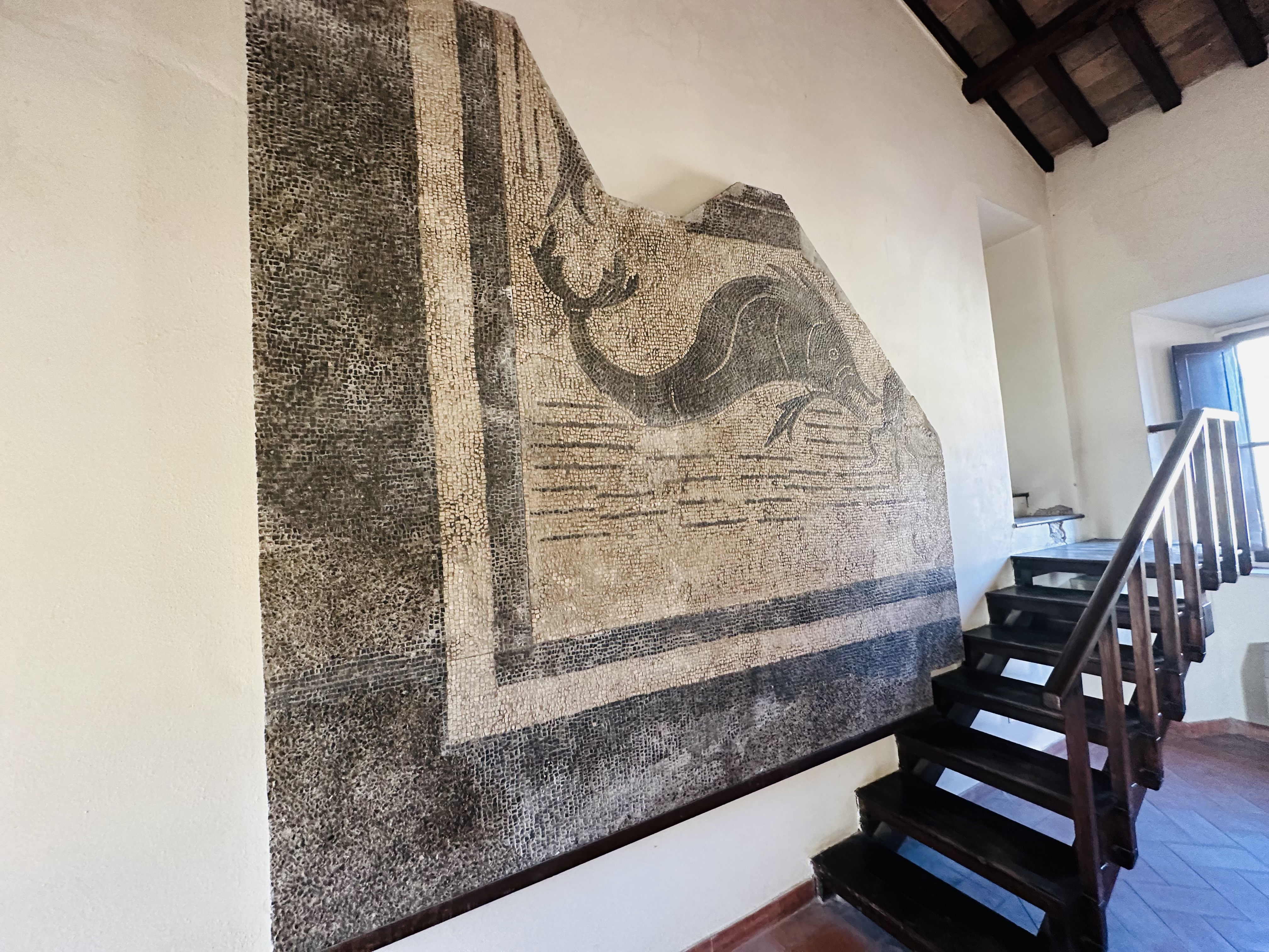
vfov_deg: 85.7
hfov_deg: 102.1
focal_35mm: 14
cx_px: 634
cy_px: 476
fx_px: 513
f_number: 2.2
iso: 640
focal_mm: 2.22
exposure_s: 1/50
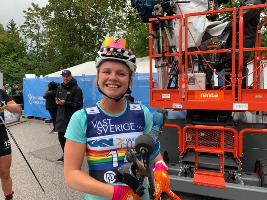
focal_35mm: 26
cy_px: 100
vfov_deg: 53.1
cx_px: 134
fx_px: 201
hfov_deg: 67.3
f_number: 1.8
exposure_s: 1/251
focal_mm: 4.25
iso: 25
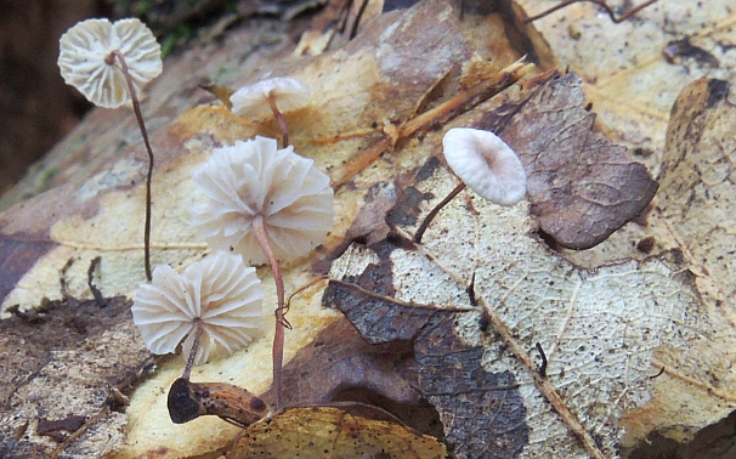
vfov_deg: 16.9
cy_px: 199
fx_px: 1544
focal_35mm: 77
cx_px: 211
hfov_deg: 26.6
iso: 200
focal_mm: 7.6
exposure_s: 1/2.5
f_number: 7.6
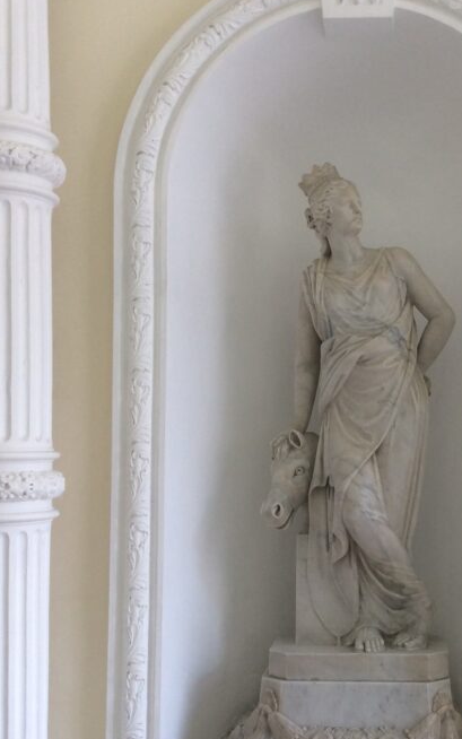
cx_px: 351
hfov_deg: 24.1
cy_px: 403
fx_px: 1067
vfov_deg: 38.1
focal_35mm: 53
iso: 40
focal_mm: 3.3
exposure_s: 1/33
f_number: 2.4
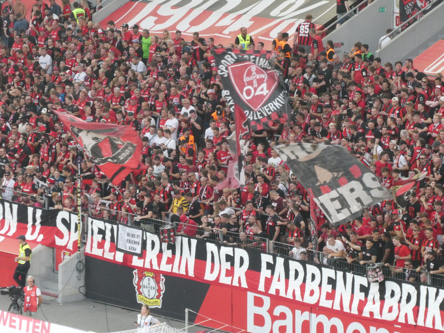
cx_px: 222
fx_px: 3848
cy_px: 166
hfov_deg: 6.6
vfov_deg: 5.0
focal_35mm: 300
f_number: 5.8
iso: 640
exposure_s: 1/100
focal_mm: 53.8
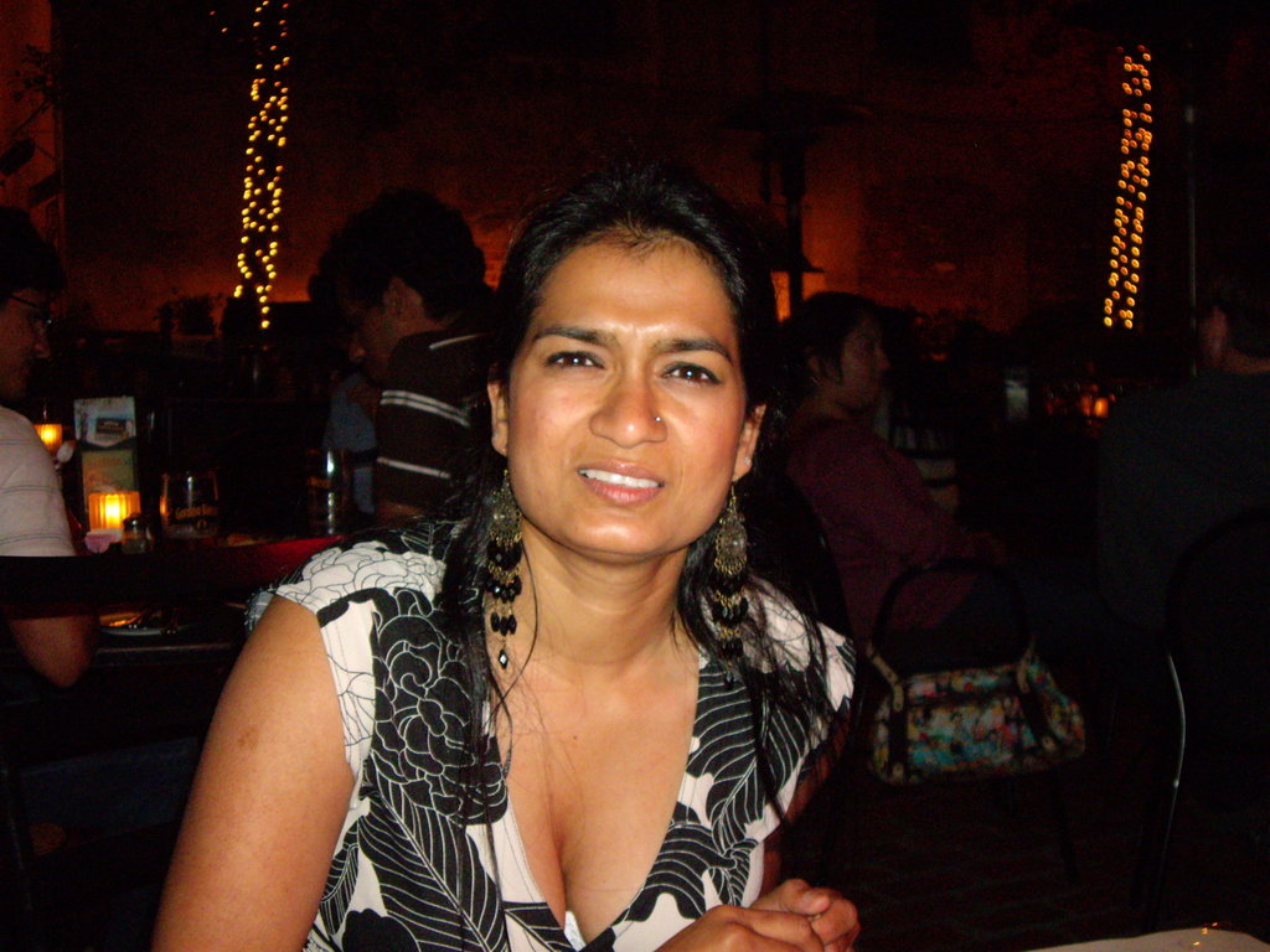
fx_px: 1724
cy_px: 476
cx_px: 635
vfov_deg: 30.9
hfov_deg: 40.4
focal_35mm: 47
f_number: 3
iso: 400
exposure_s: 1/50
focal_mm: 7.6
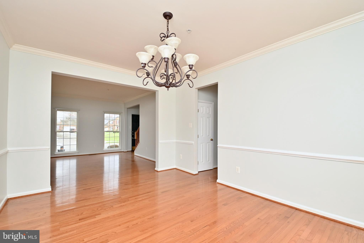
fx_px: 152
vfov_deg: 77.3
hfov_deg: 100.4
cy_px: 122
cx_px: 182
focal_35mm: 15
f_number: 7.1
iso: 200
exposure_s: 1/125
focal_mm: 10
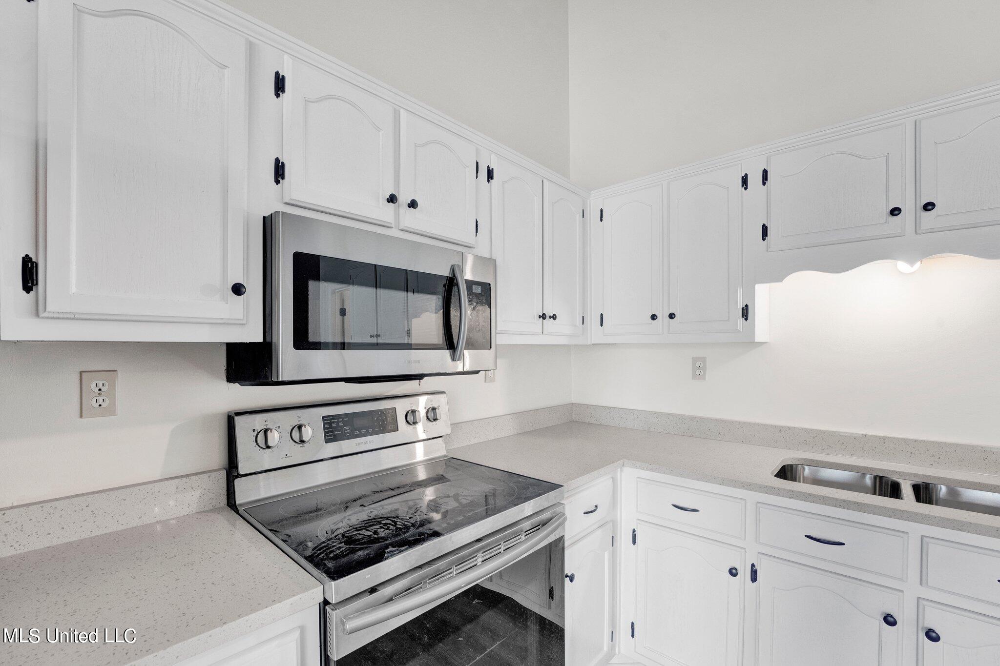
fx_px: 425
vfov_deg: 76.2
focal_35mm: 15
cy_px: 333
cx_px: 500
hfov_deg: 99.3
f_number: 8
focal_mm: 15.3
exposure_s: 1/30
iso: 1000
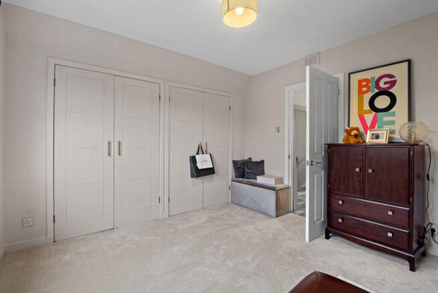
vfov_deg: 73.8
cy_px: 146
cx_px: 219
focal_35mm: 16
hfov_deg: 96.7
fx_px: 195
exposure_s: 1/1.25
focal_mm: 16
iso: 250
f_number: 9
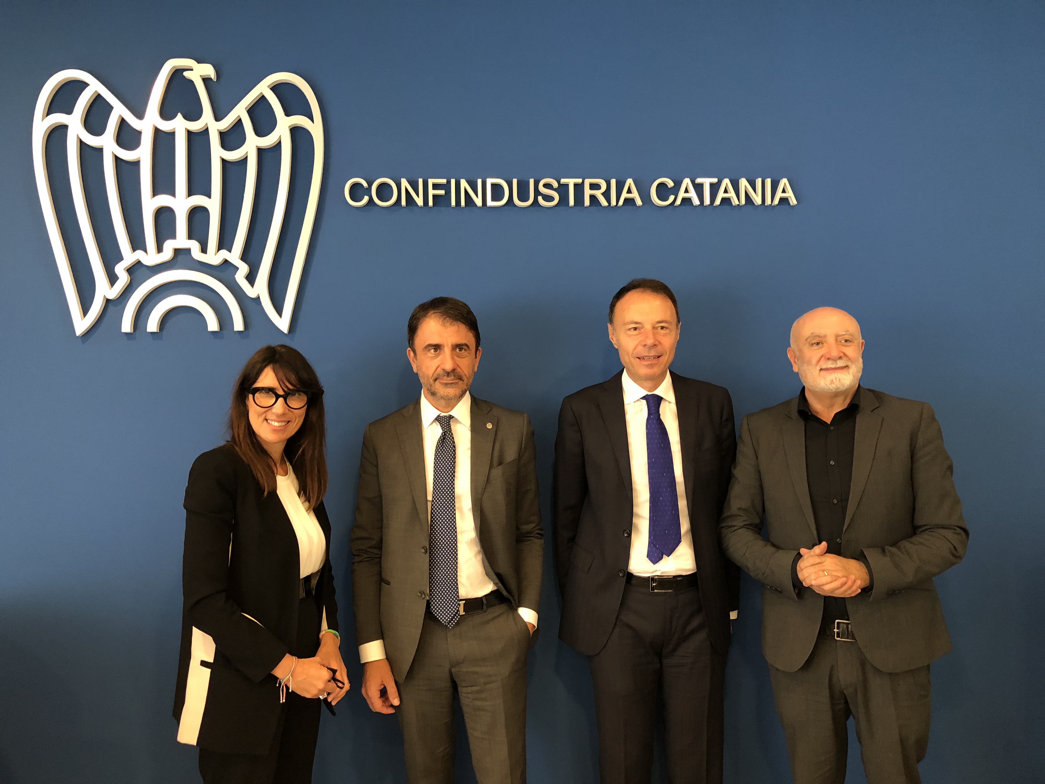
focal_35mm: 28
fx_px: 845
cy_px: 392
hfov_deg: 63.4
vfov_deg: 49.7
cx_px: 522
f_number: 1.8
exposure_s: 1/17
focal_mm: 3.99
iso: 100
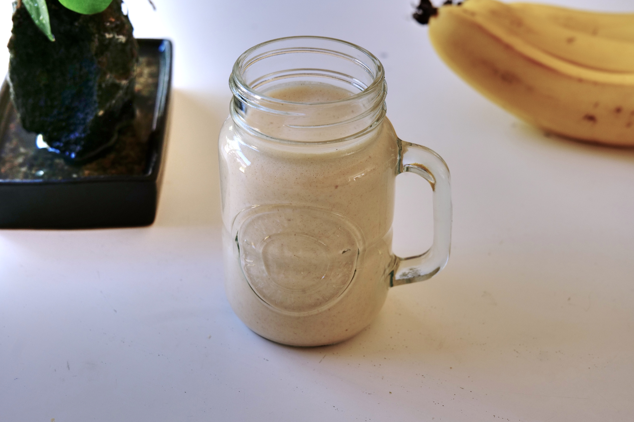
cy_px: 211
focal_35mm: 60
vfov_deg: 22.6
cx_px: 317
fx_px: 1057
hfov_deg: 33.4
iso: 800
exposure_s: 1/80
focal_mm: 60
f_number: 7.1
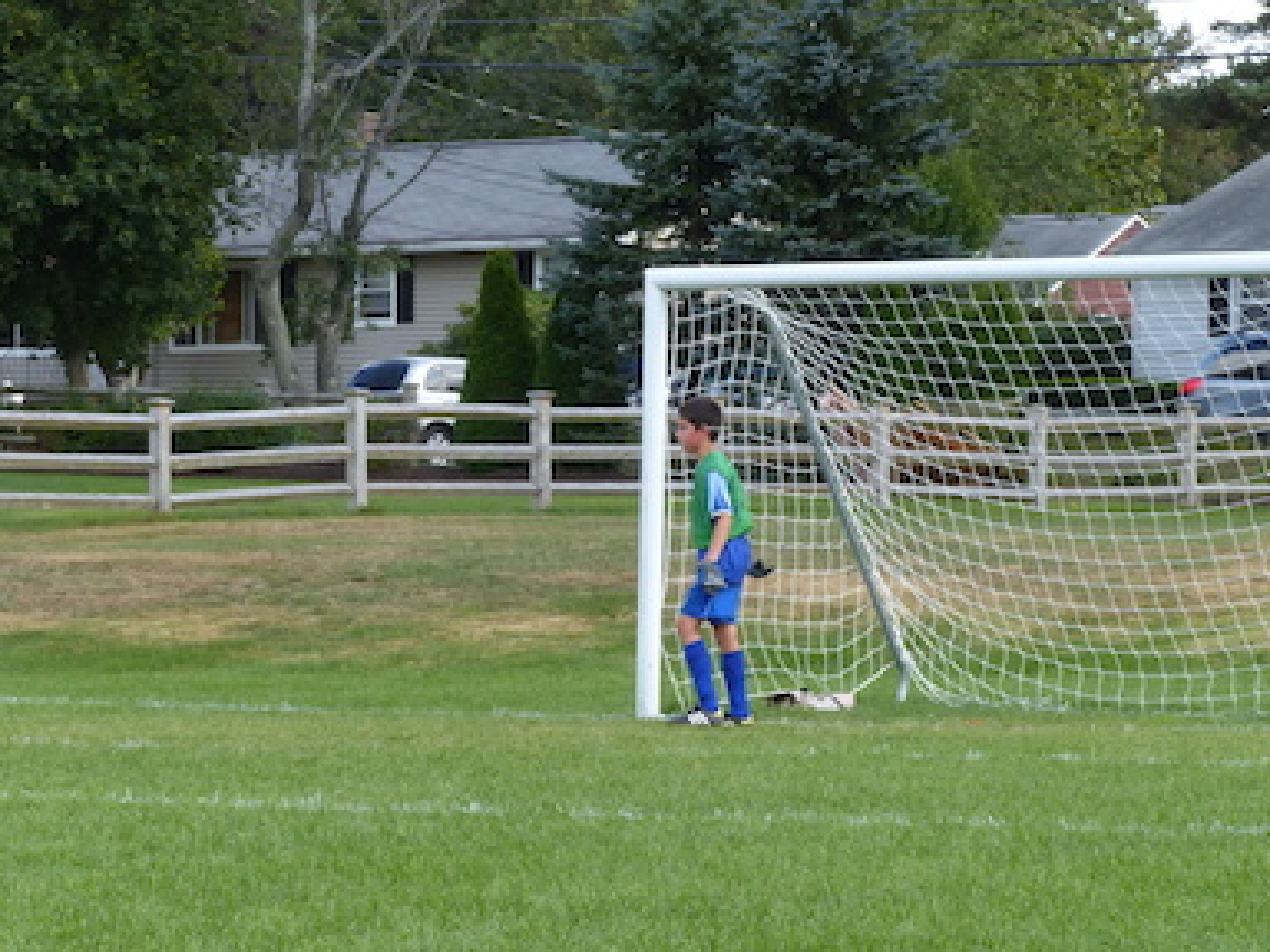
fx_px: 8512
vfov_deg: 6.4
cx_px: 594
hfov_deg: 8.5
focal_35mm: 232
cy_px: 456
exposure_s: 1/80
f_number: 8
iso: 125
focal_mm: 30.1
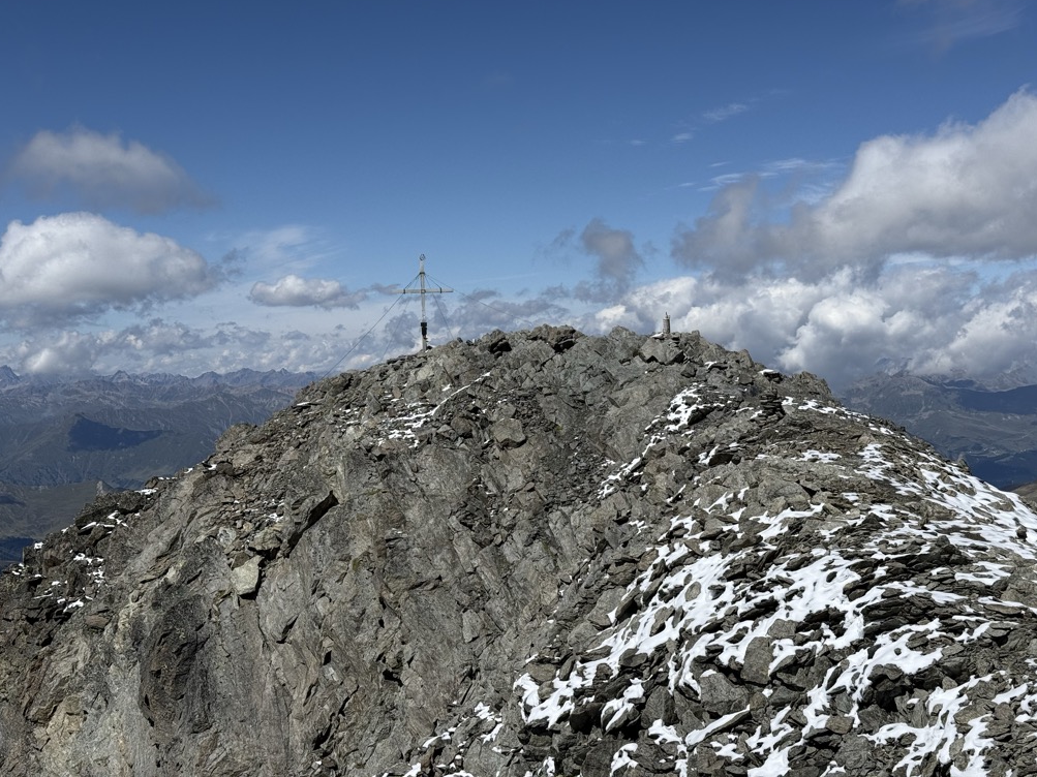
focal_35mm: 49
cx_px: 521
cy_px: 381
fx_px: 1468
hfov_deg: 38.9
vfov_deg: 29.7
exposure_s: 1/9901
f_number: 1.78
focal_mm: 6.76
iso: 64
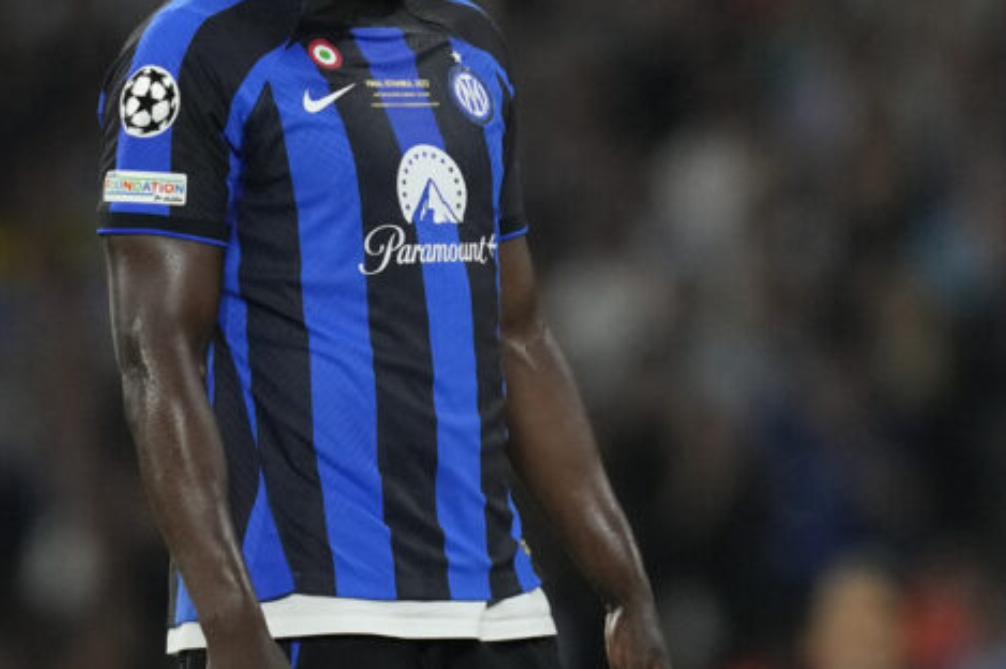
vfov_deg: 1.6
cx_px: 637
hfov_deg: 2.4
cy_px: 281
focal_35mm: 853
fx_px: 23819
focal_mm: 400
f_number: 3.2
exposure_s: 1/2000
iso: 2500
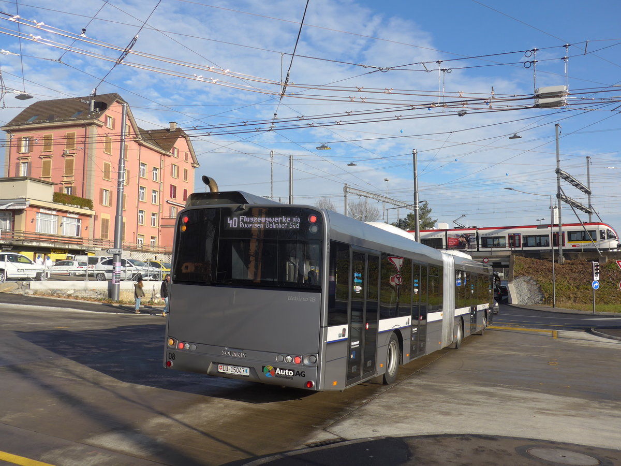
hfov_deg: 61.7
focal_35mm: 29
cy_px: 233
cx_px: 310
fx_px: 520
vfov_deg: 48.2
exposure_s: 1/1300
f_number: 2.8
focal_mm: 6
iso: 80
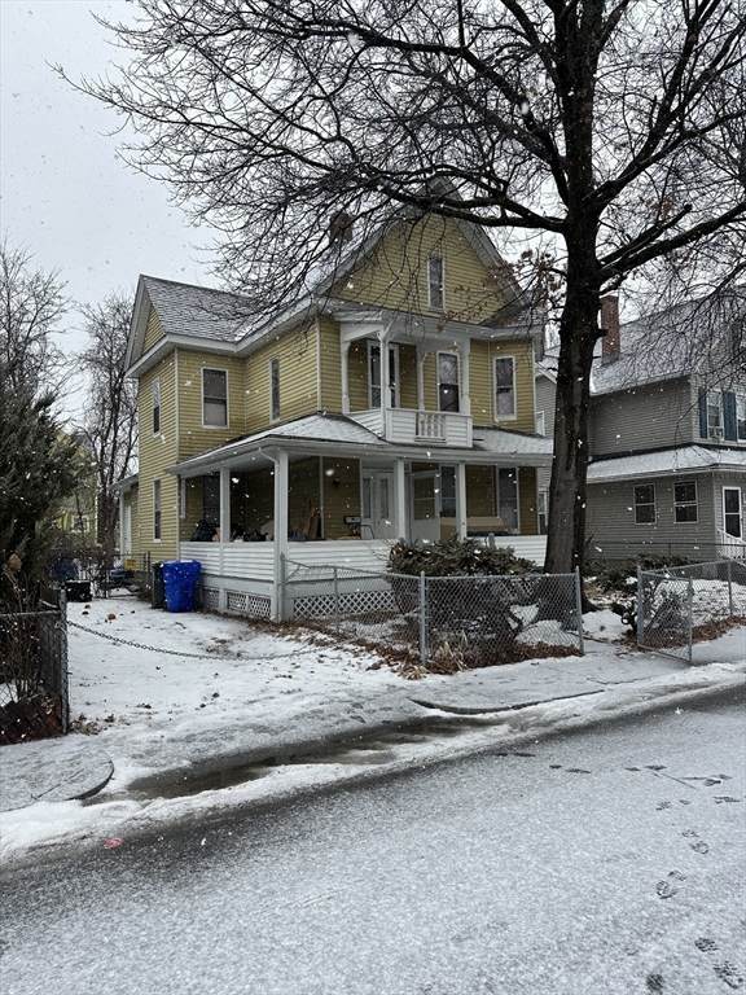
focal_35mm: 24
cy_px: 498
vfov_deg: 71.6
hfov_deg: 56.8
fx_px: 690
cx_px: 373
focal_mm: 6.86
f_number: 1.78
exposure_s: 1/718
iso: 80
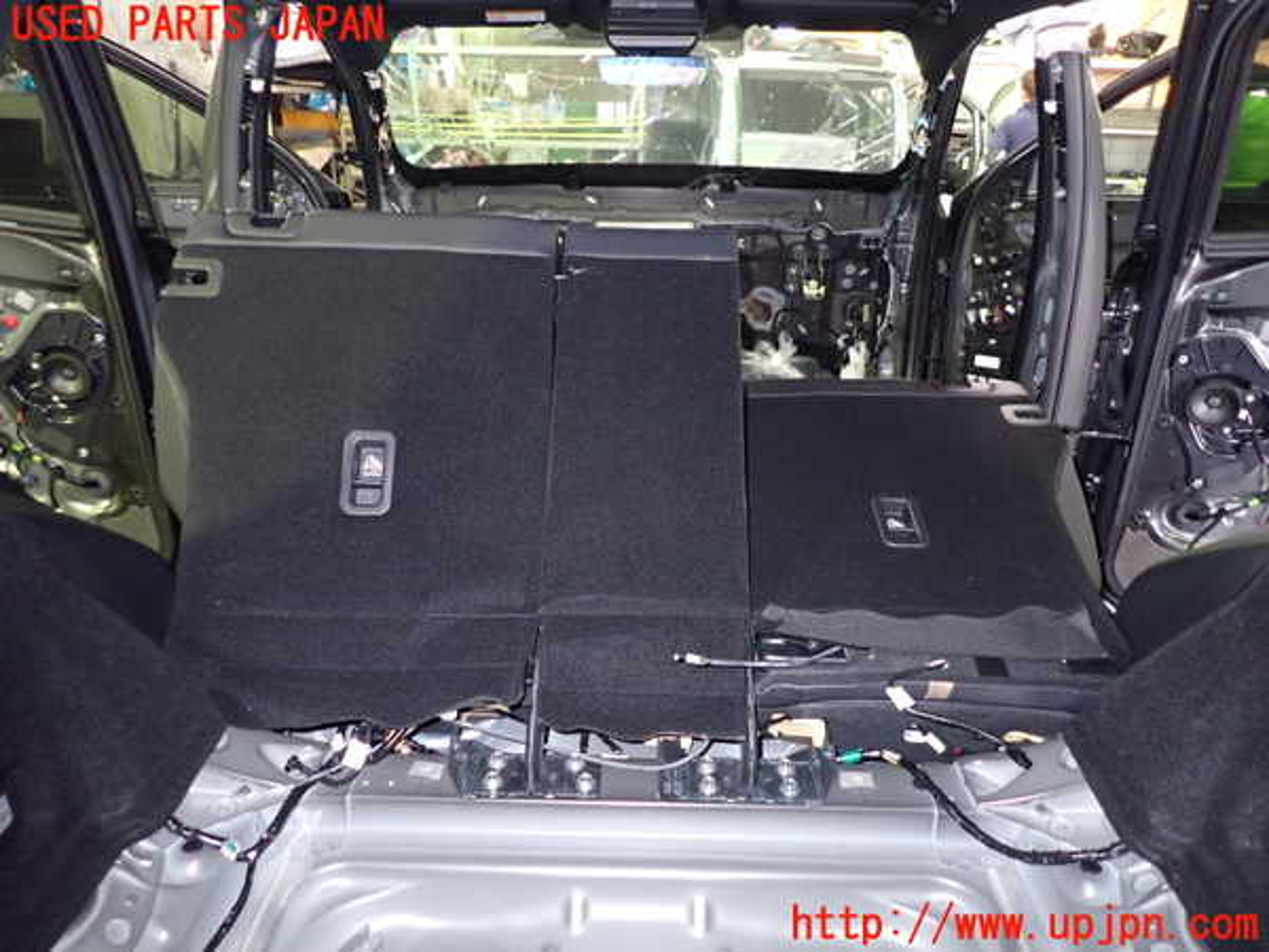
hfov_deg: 69.4
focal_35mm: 25
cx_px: 634
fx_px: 916
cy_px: 476
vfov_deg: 54.9
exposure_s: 1/30
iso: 800
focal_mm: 4.5
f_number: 2
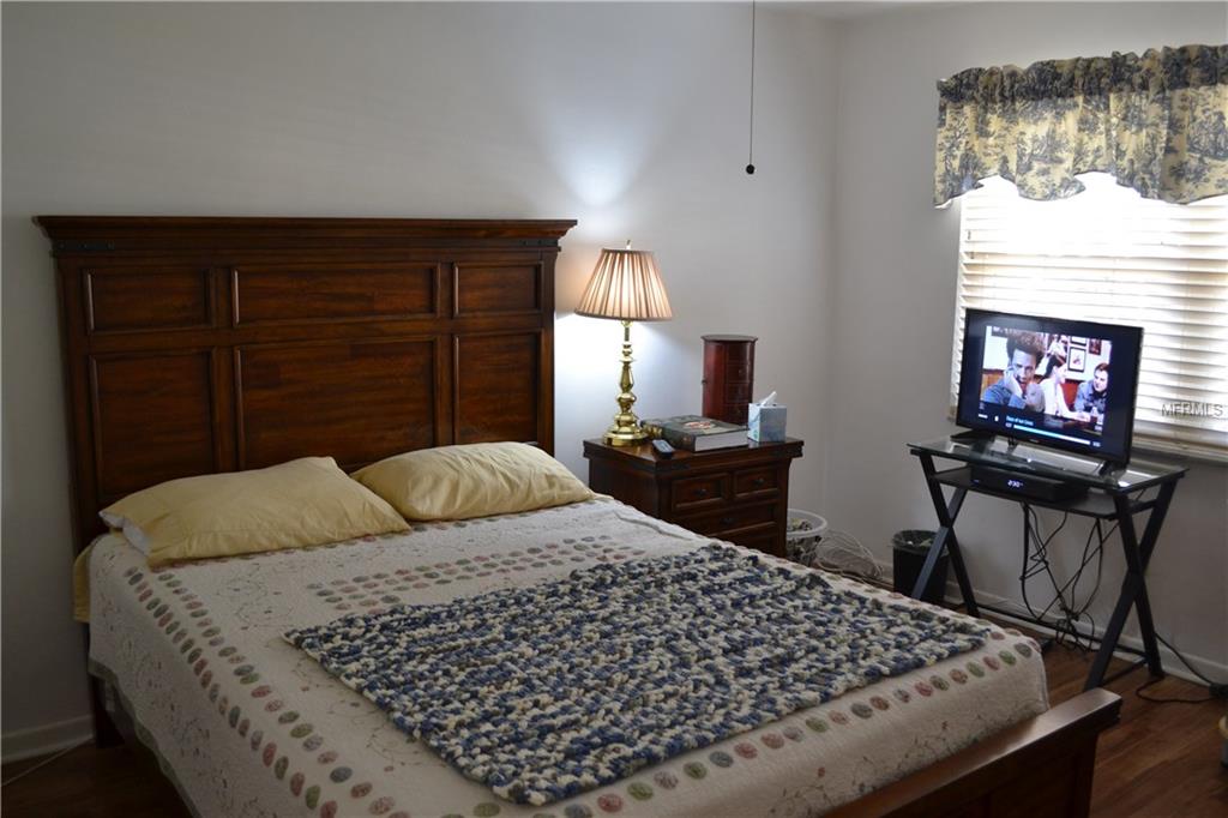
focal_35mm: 30
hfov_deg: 61.9
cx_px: 614
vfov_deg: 43.6
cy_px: 409
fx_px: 1023
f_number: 3.8
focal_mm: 20
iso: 450
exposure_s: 1/15
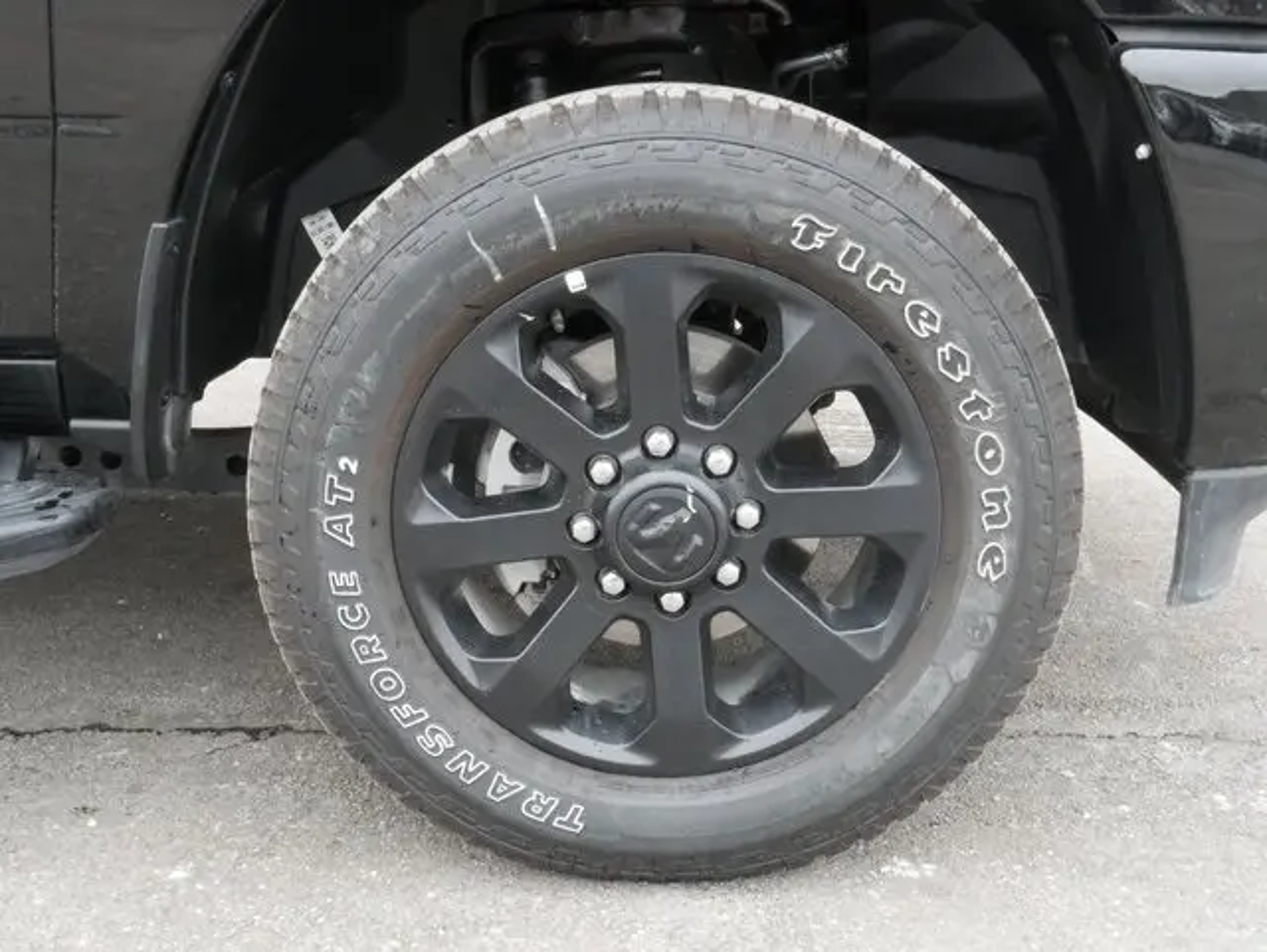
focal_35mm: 40
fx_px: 1465
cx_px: 634
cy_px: 476
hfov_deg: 46.8
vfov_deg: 36.0
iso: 3200
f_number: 20
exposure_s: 1/30
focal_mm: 20
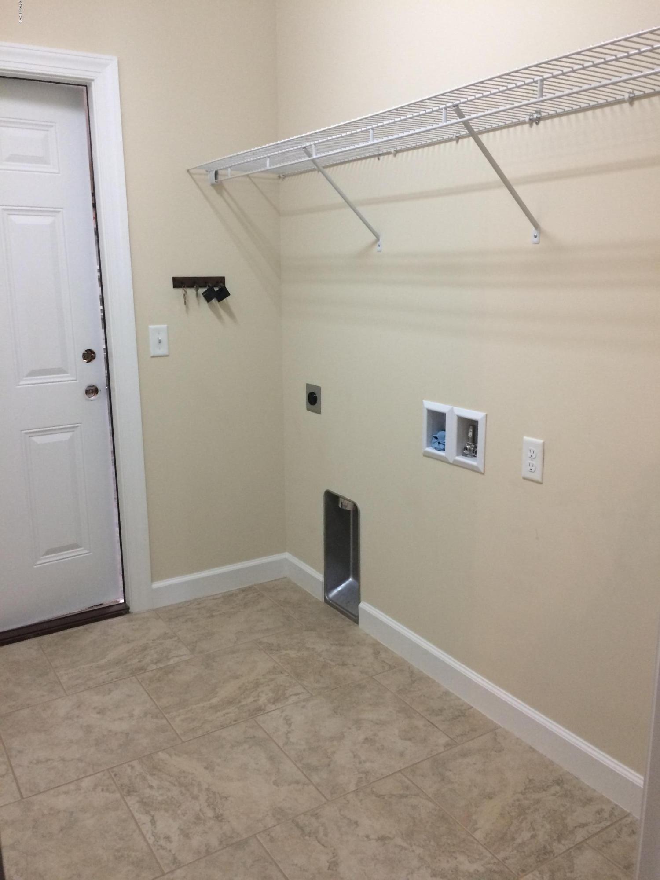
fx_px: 737
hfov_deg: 48.2
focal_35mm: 29
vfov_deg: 61.7
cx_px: 330
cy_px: 440
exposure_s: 1/30
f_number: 2.2
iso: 125
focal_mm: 4.15
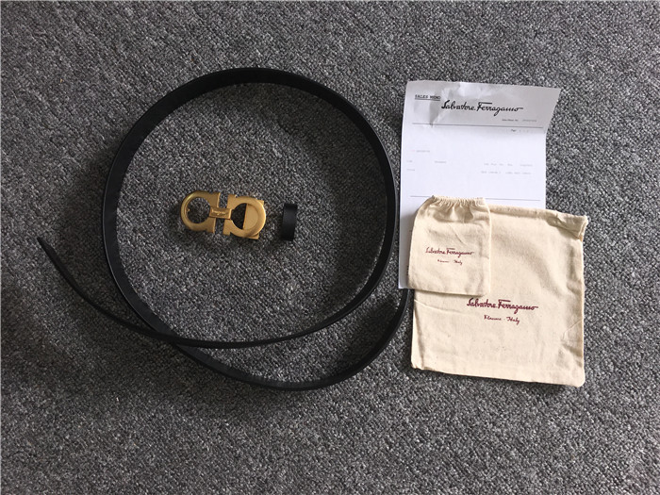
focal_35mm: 29
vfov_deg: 48.2
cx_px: 330
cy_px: 248
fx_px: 553
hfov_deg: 61.7
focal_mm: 4.15
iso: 32
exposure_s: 1/100
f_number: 2.2
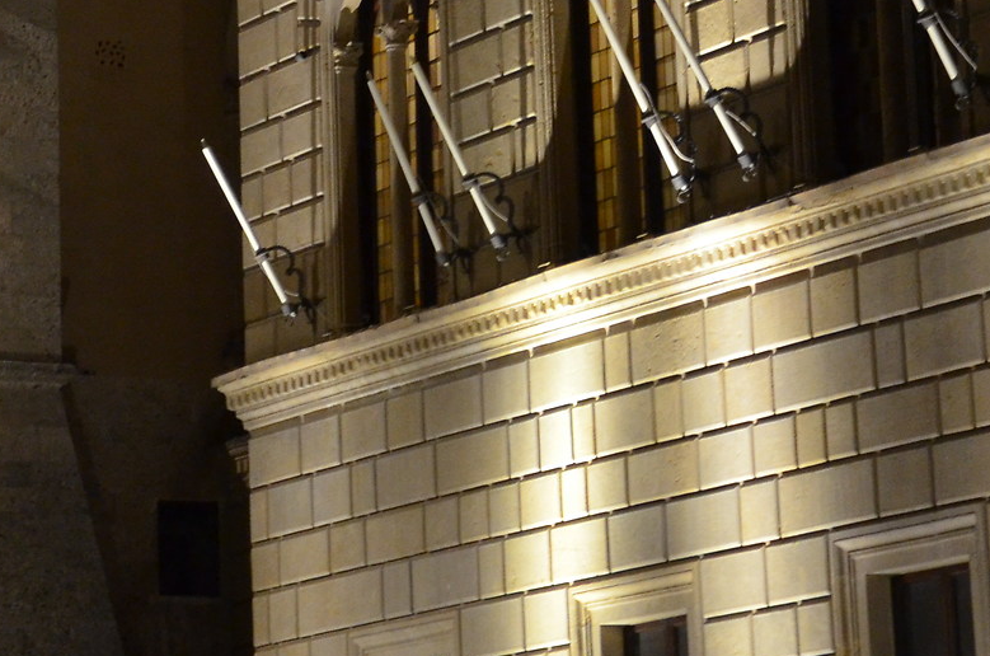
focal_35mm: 194
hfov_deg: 10.6
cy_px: -177
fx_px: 5324
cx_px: 84
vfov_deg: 7.0
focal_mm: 42
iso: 1600
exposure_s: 1/20
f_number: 4.8
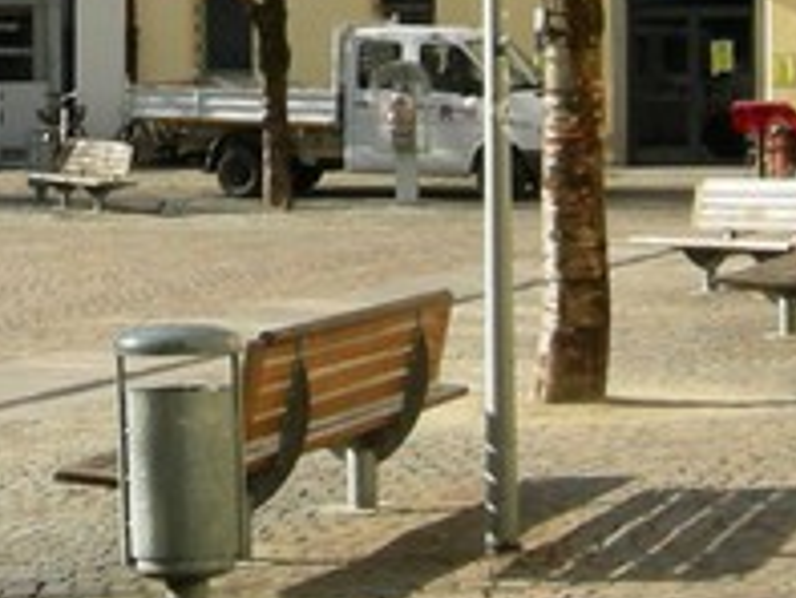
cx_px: 158
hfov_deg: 13.4
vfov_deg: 10.0
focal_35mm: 146
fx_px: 3359
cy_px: -141
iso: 64
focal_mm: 7.5
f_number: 5.4
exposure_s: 1/241
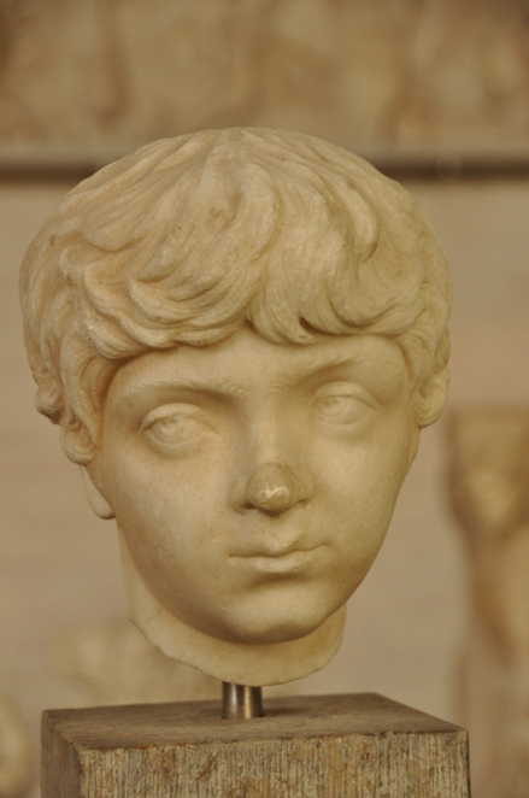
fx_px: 2323
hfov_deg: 13.0
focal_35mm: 105
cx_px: 264
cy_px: 399
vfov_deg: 19.5
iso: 1000
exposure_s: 1/60
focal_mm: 70
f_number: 5
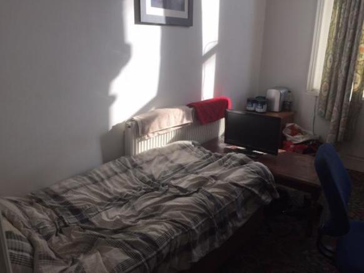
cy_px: 136
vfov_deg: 48.2
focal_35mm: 29
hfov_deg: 61.7
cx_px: 182
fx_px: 305
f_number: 2.2
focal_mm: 4.15
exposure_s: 1/860
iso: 32
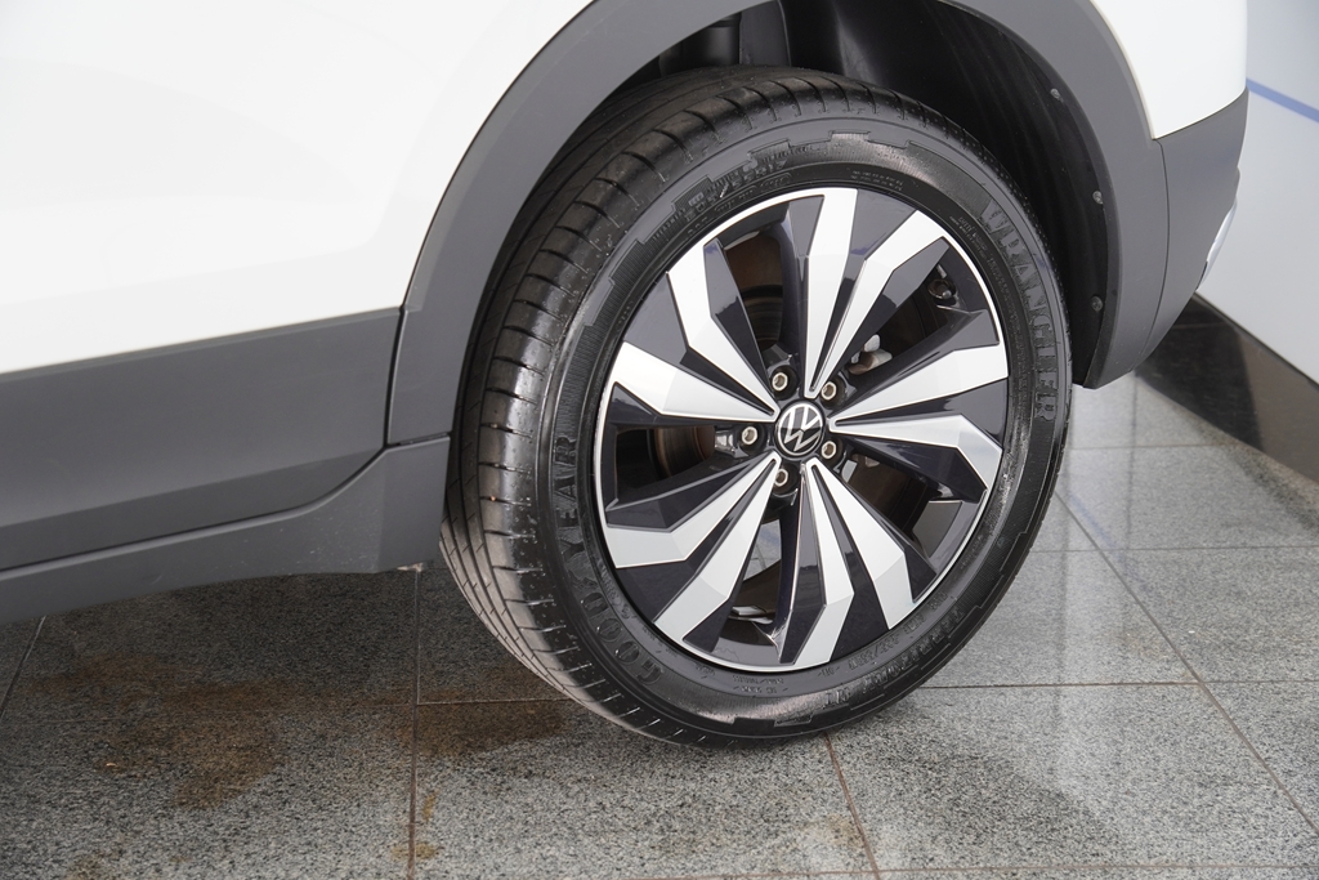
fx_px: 2528
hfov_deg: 29.2
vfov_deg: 19.7
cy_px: 440
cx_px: 660
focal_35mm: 69
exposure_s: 1/80
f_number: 4
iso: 400
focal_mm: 46
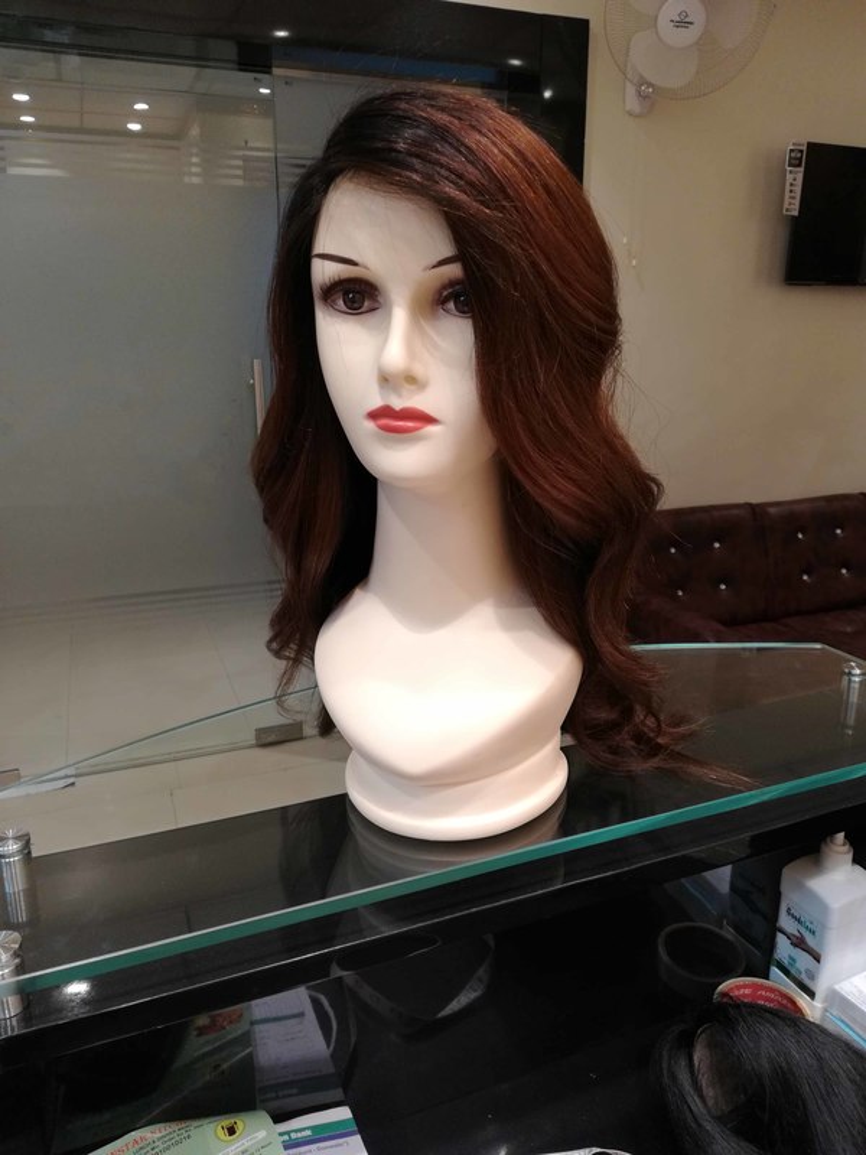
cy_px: 578
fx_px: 867
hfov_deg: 53.1
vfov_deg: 67.3
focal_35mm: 26
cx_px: 433
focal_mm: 3.83
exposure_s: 1/33.3
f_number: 2.2
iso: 160
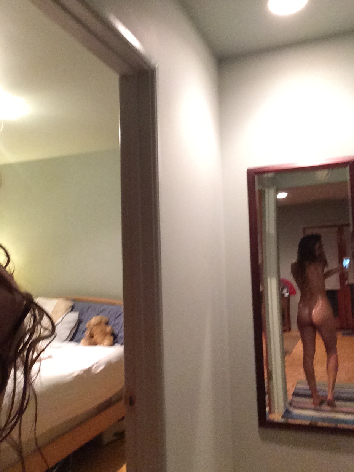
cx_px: 182
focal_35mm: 32
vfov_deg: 56.8
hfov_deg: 44.2
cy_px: 232
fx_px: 436
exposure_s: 1/30
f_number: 2.4
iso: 400
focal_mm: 2.15
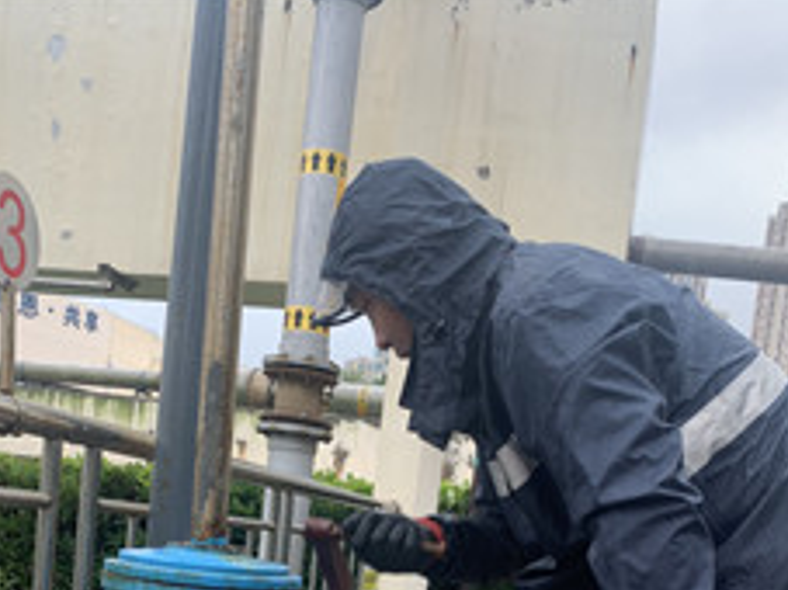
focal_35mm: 43
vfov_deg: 30.3
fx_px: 978
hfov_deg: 43.9
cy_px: 637
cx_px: 373
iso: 25
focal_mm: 4.25
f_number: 1.8
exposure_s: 1/141
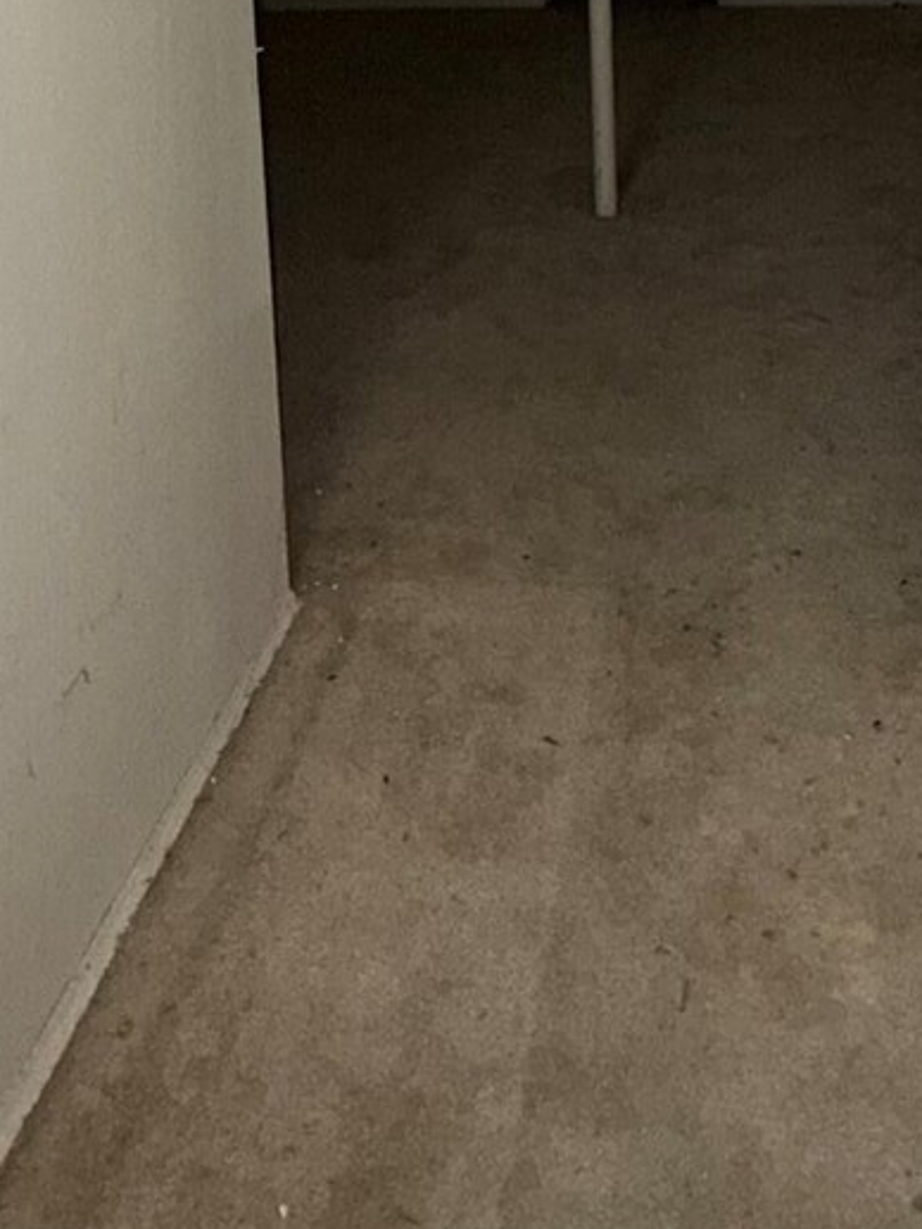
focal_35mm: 39
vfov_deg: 39.5
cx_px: 582
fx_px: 1384
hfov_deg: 36.6
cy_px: -109
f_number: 2.2
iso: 160
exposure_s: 1/60
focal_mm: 2.22
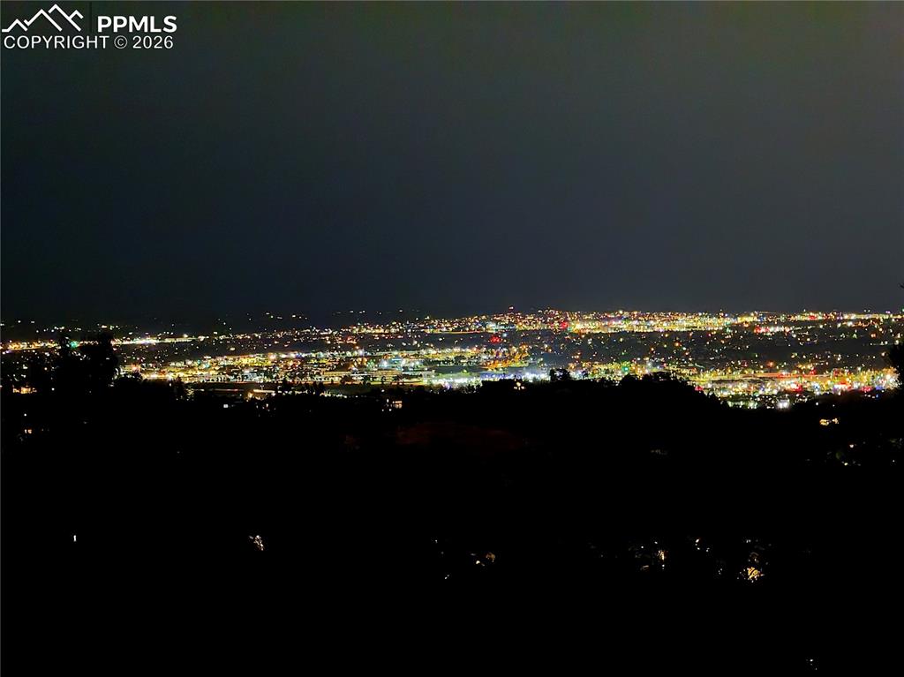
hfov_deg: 16.4
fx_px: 3132
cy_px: 338
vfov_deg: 12.3
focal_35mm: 120
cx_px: 452
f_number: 2.8
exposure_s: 1/4
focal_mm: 15.66
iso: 6400
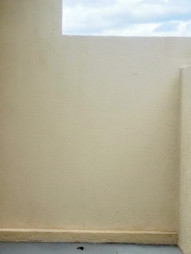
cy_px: 191
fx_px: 726
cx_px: 77
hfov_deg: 15.0
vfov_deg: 19.7
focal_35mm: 99
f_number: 1.8
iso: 100
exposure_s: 1/1060
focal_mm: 4.27
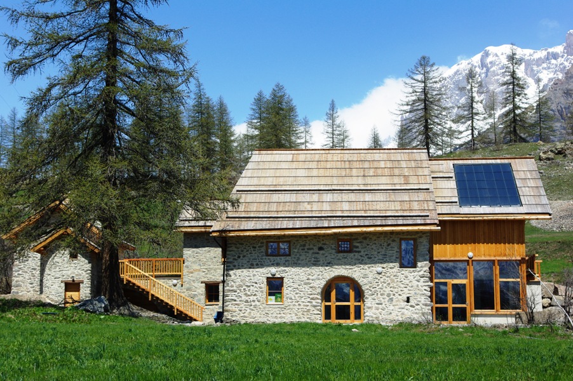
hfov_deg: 33.4
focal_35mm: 60
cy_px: 190
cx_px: 286
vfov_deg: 22.6
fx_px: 954
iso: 100
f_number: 11
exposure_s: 1/180
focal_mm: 40
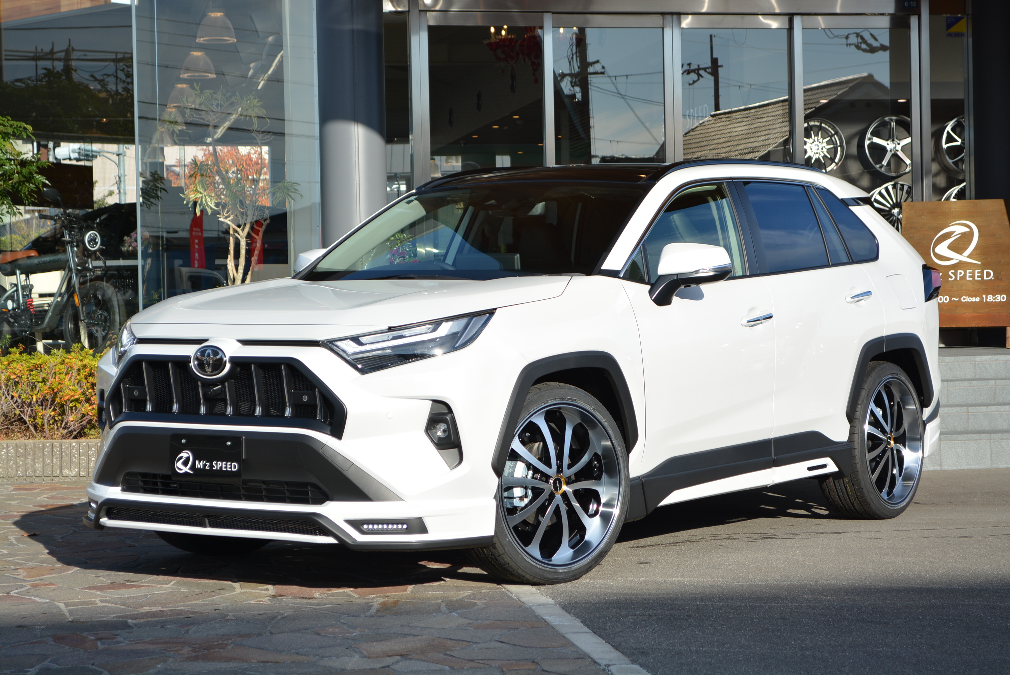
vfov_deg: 17.5
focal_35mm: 78
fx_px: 2190
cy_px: 338
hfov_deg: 26.0
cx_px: 505
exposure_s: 1/320
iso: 100
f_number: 5.6
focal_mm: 52
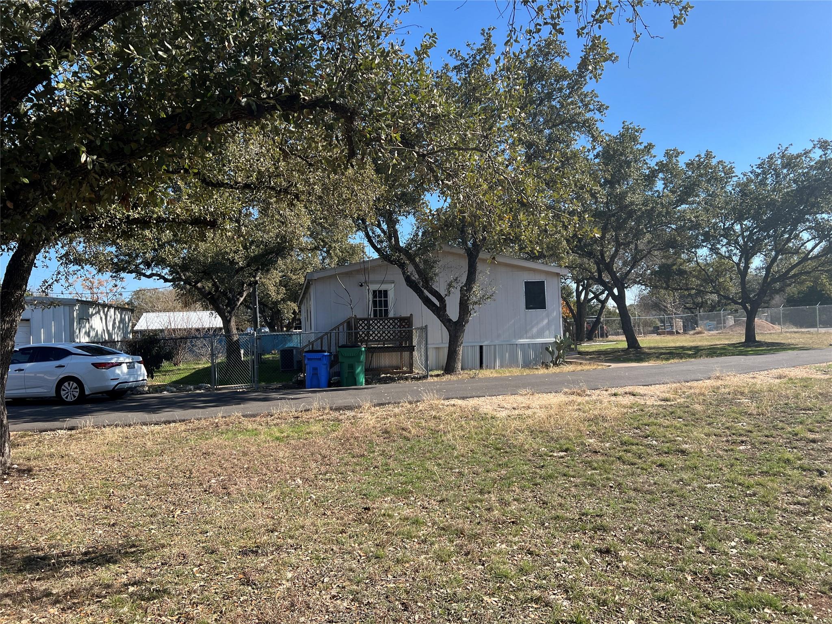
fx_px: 625
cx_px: 416
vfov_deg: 53.1
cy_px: 312
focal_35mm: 26
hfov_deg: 67.3
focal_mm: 5.7
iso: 50
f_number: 1.5
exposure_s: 1/2165
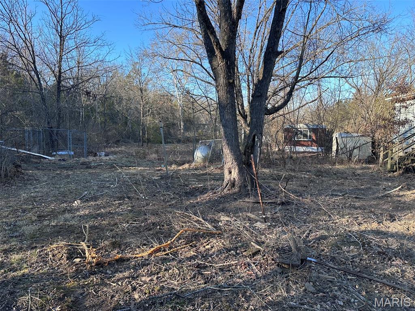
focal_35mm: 24
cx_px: 208
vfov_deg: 56.8
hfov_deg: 71.6
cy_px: 156
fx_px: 288
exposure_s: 1/634
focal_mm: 6.86
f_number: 1.78
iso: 80
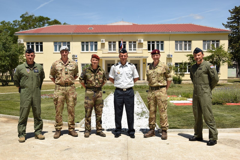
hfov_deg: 51.3
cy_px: 80
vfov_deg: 35.5
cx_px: 120
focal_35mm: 38
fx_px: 250
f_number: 9
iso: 100
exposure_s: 1/320
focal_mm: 25
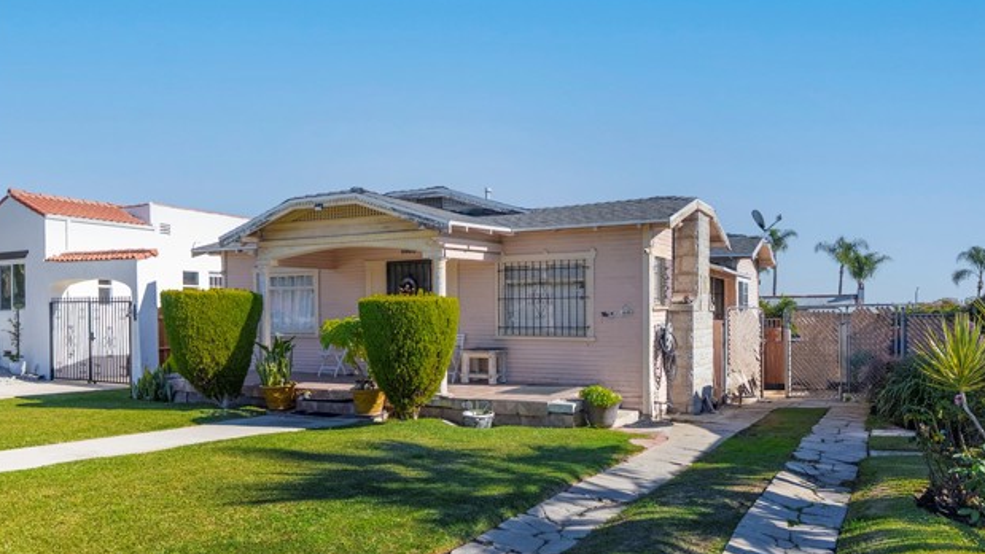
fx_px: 679
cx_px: 495
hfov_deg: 71.9
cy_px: 281
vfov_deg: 44.4
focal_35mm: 26
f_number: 4.5
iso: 500
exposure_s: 1/8000
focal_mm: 24
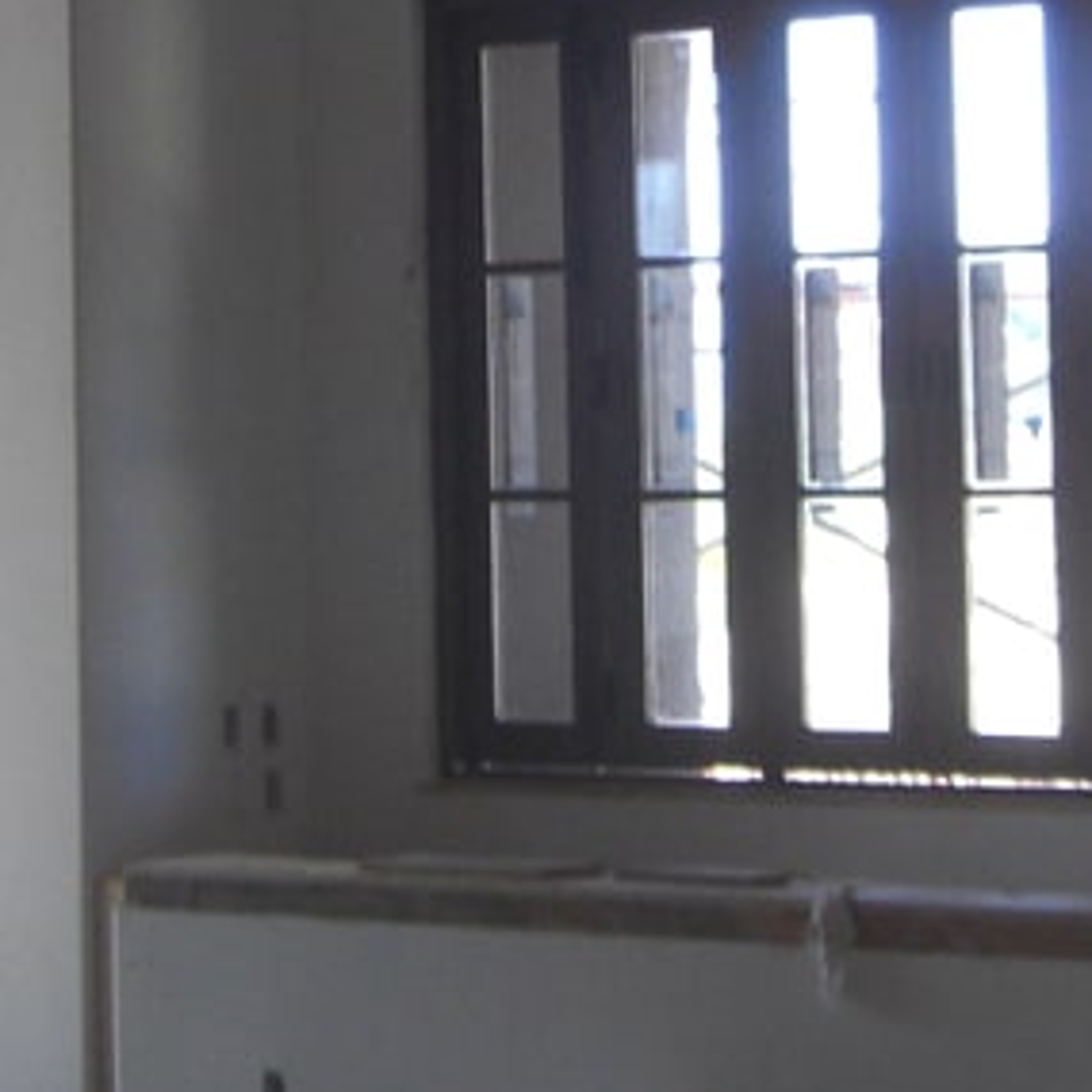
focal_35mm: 157
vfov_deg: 11.0
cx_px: 102
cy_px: -4
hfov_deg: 11.1
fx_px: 5603
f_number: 2.8
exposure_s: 1/100
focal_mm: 7.9
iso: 200
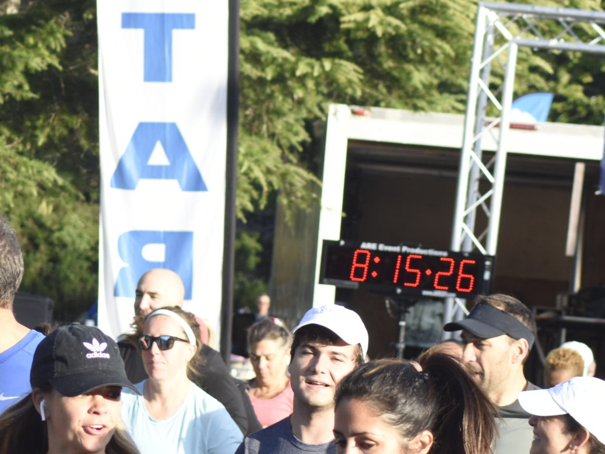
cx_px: 10
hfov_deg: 7.9
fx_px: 4351
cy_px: 301
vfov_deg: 6.0
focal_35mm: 249
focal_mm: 70
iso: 400
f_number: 6.3
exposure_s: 1/640
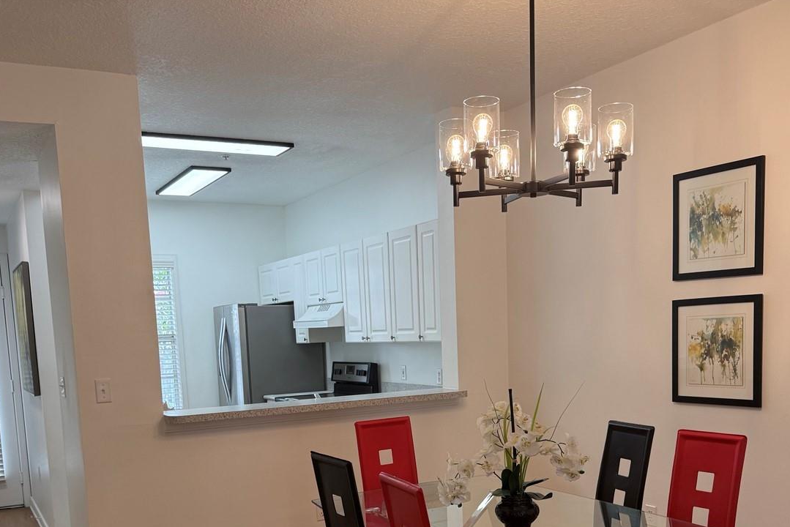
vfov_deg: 34.6
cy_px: 436
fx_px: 812
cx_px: 393
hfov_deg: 51.9
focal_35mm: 37
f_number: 1.78
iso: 125
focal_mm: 6.76
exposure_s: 1/171
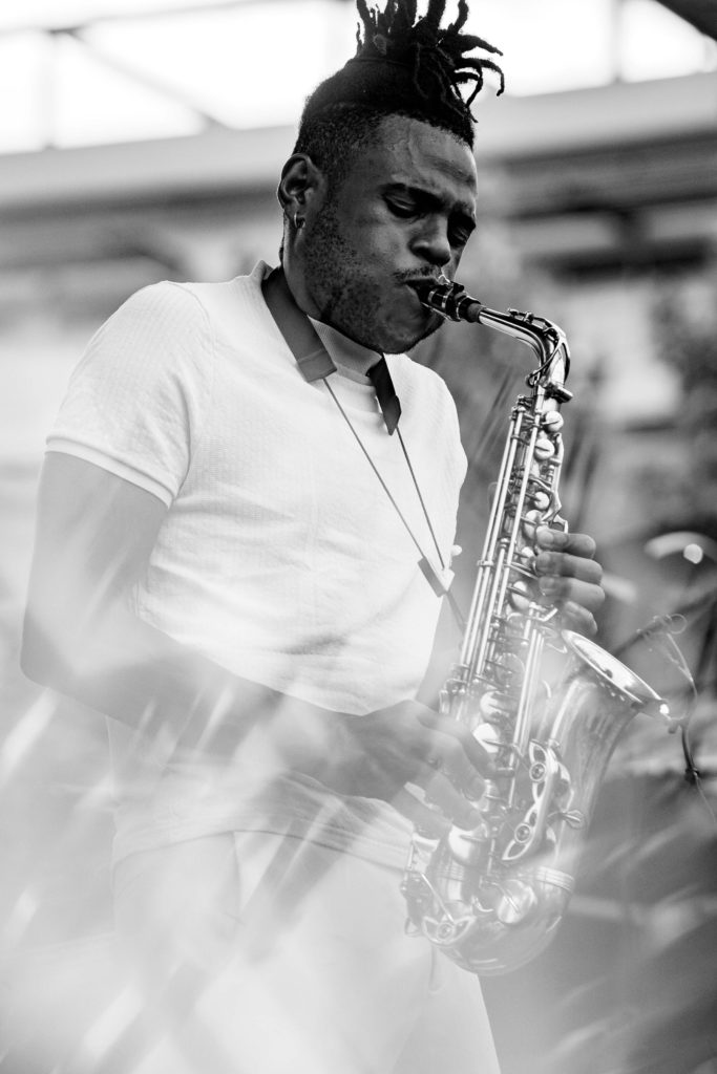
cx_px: 358
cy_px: 537
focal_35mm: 202
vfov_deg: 10.2
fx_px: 6032
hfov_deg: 6.8
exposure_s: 1/1250
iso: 400
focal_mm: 135
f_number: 3.5
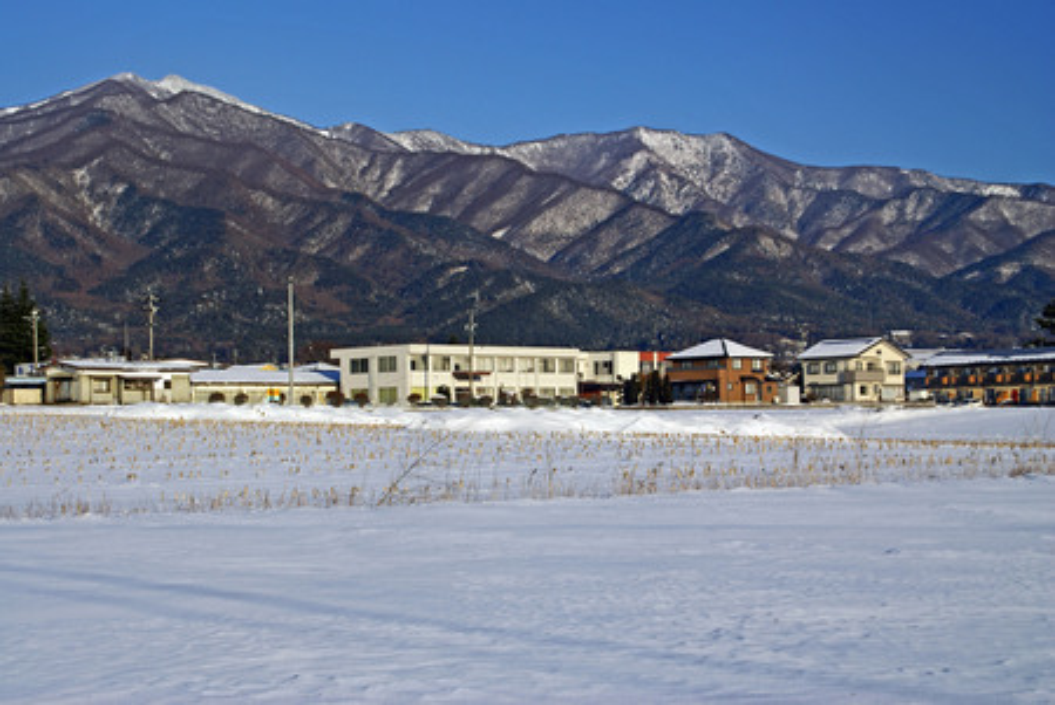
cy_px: 352
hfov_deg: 29.8
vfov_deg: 20.2
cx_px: 528
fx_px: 1980
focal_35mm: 68
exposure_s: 1/100
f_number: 10
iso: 100
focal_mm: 45
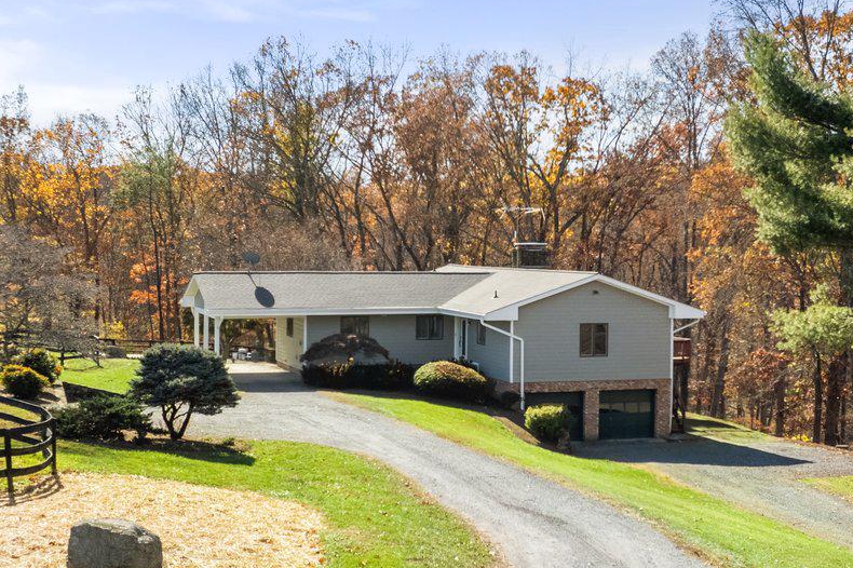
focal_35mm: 57
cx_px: 501
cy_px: 311
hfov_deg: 35.0
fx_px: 1350
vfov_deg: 23.8
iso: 100
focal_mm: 8.38
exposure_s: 1/2500
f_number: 2.8
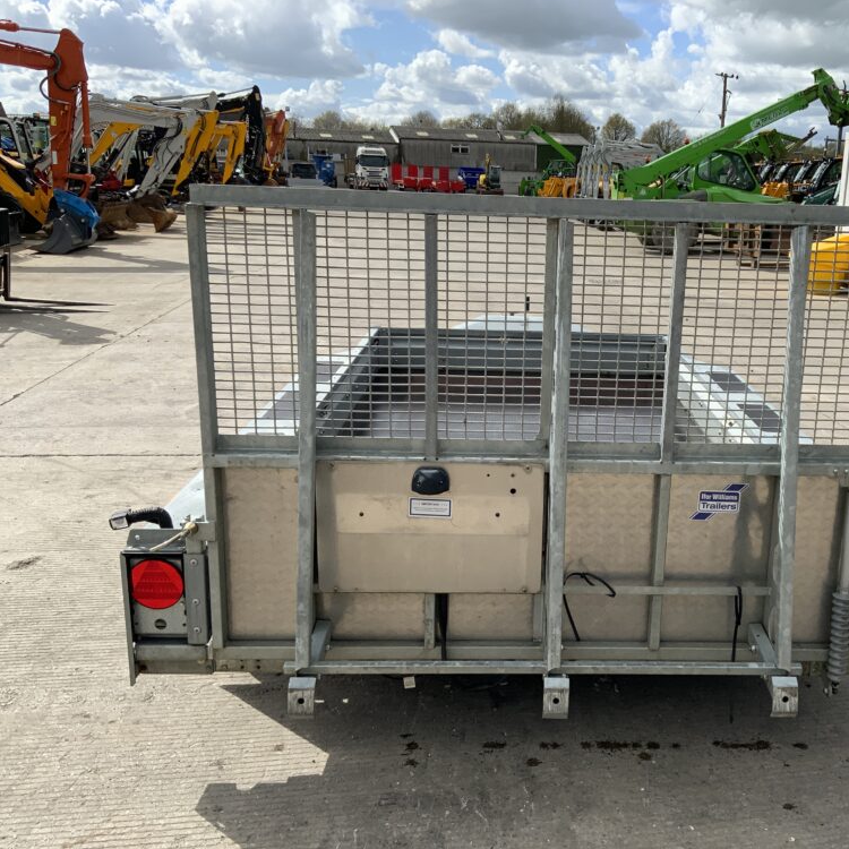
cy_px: 434
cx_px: 560
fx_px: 971
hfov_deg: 46.5
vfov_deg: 47.2
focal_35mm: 35
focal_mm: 3
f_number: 1.8
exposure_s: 1/1675
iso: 16
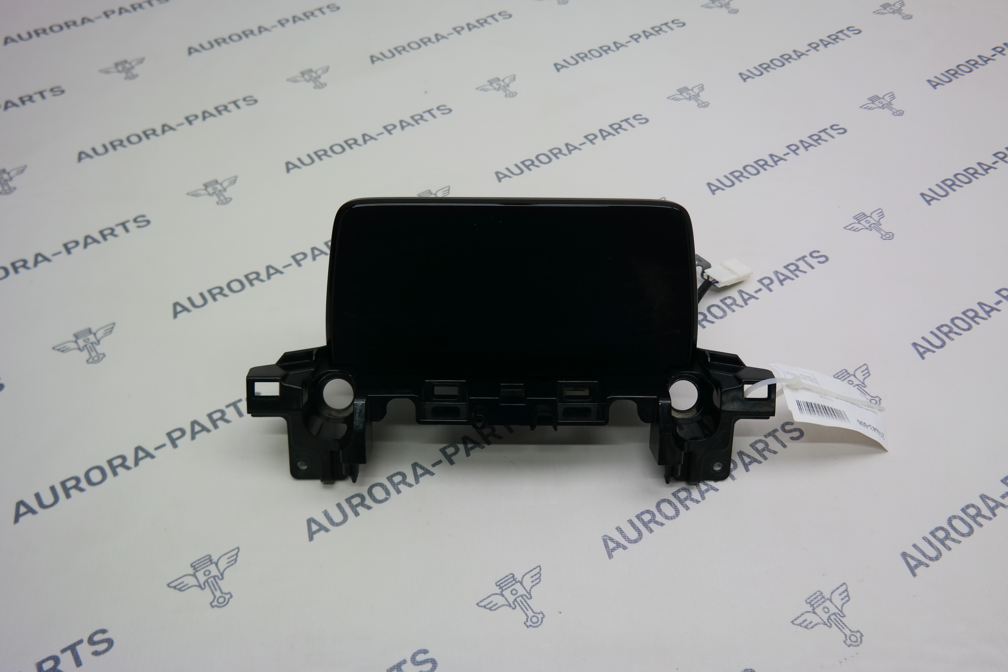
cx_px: 504
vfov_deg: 40.0
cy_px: 336
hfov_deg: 57.2
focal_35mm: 33
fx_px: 924
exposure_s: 1/80
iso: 100
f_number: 4
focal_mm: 22
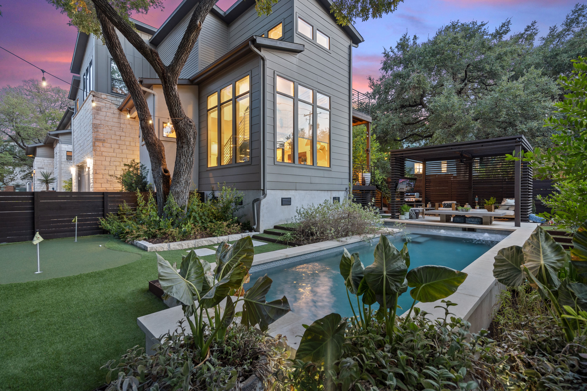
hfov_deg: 96.7
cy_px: 196
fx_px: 261
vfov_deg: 73.7
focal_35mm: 16
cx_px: 294
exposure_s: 8
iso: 1000
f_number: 7.1
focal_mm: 16
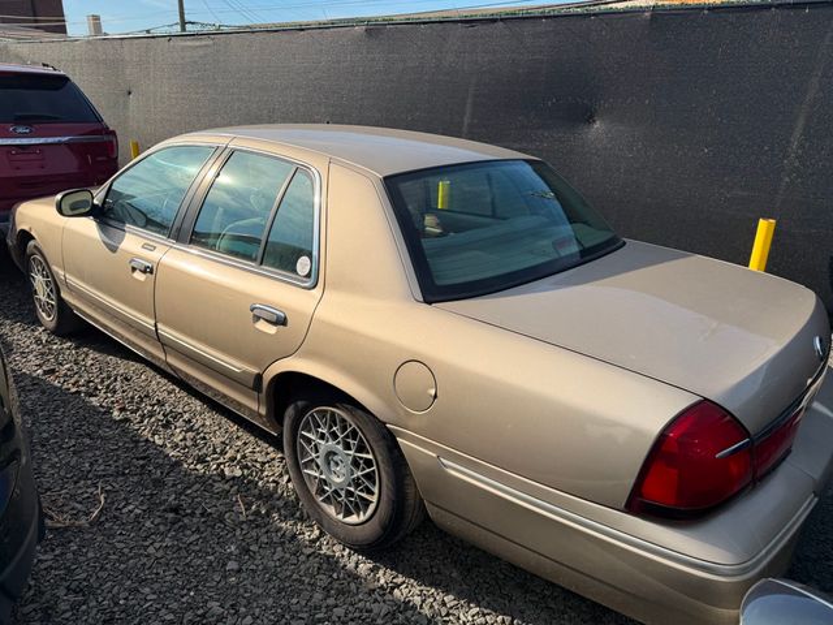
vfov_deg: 56.8
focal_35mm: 24
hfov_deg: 71.6
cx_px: 416
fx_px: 578
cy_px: 312
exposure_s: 1/4673
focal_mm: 6.76
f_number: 1.78
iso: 100
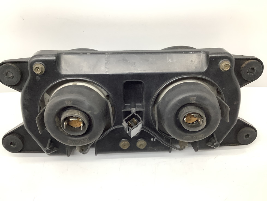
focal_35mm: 31
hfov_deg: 58.4
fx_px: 239
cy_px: 100
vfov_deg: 45.4
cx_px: 134
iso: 100
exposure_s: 1/100
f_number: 2.4
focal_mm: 3.3
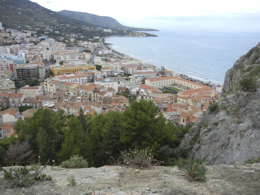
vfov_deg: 46.8
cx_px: 130
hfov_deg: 60.0
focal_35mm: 30
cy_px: 98
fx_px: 225
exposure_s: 1/527
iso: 160
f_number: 3.5
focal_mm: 5.4
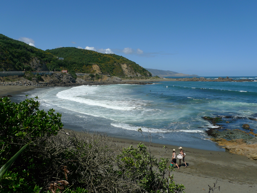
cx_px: 128
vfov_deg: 46.8
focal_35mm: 30
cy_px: 96
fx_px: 223
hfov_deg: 60.0
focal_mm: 6.3
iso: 80
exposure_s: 1/1000
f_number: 5
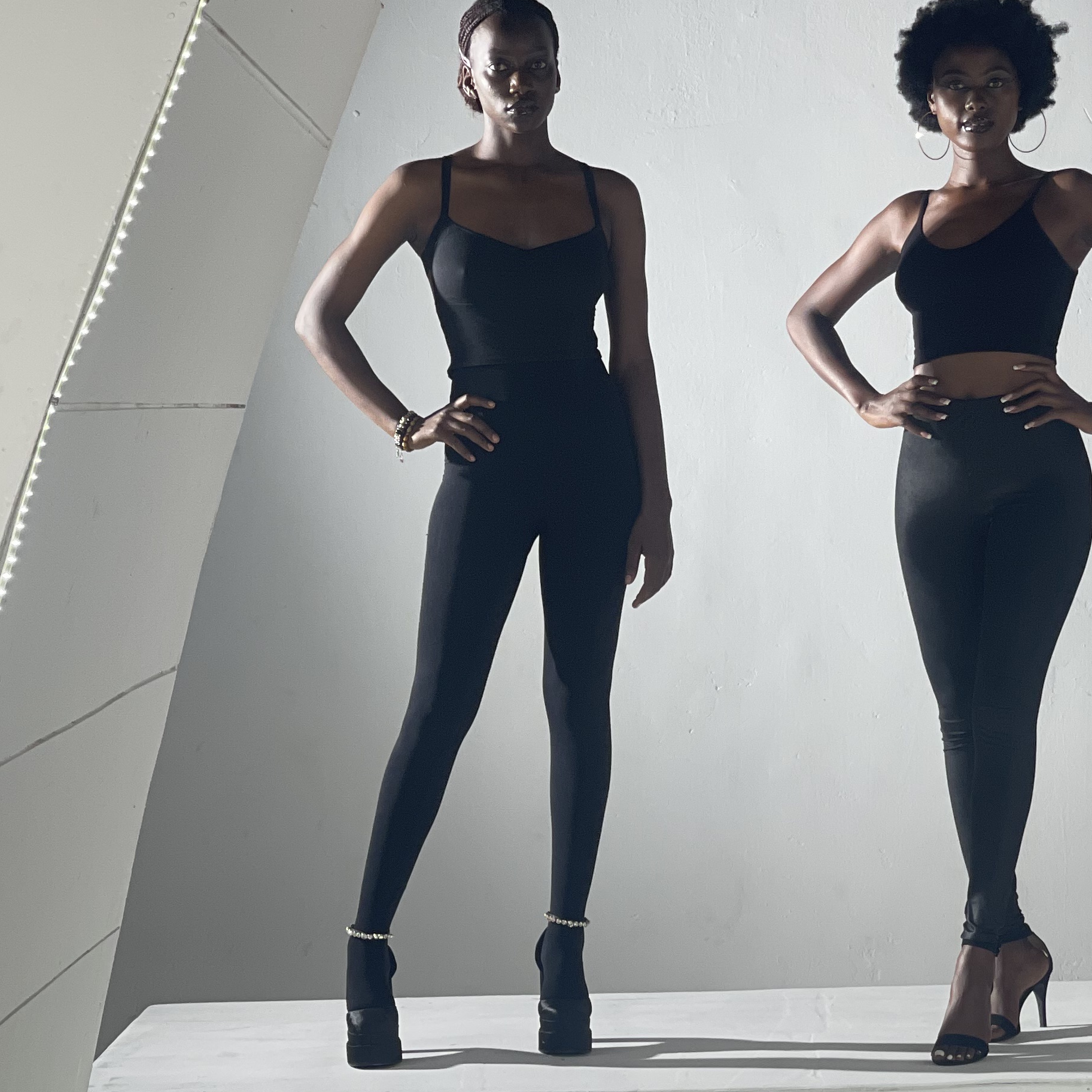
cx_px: 835
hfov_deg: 13.9
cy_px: 860
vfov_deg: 13.9
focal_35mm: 125
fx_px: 4461
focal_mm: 7.5
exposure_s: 1/100
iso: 50
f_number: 2.2
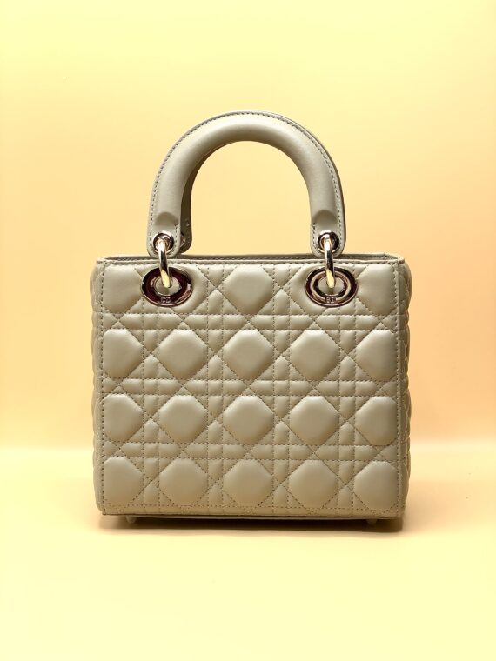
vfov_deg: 36.8
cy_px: 330
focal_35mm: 52
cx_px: 248
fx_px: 993
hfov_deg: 28.0
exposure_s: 1/50
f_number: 2.4
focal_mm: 6
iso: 16
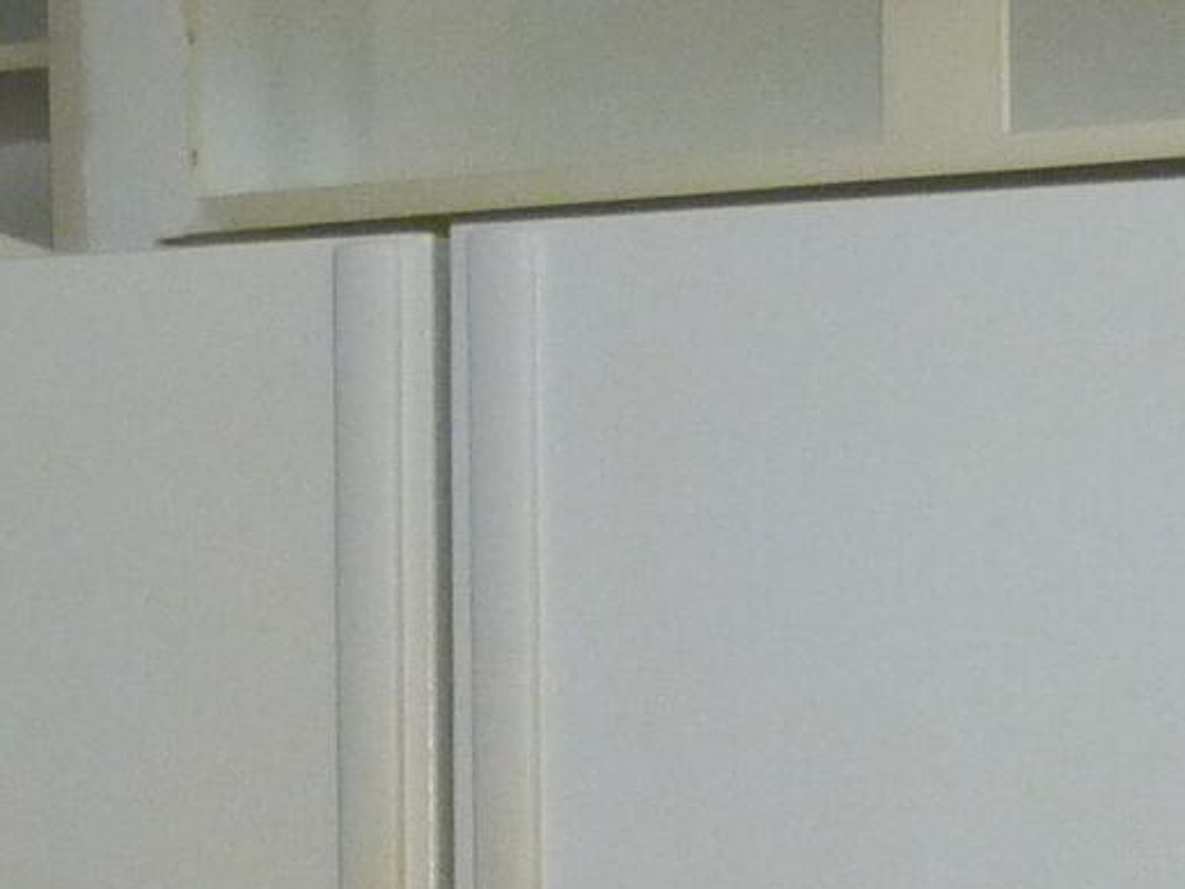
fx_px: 4965
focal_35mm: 145
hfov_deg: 13.6
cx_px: 426
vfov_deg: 9.9
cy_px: 1331
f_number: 2.8
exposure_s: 1/60
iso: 200
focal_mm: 4.5
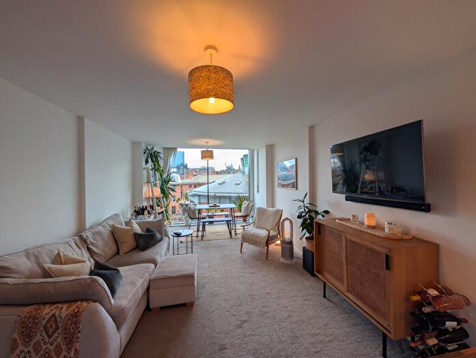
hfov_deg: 110.4
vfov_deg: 94.7
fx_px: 165
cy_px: 179
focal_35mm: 12
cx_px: 238
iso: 48
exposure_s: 1/195
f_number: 1.7
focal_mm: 2.02
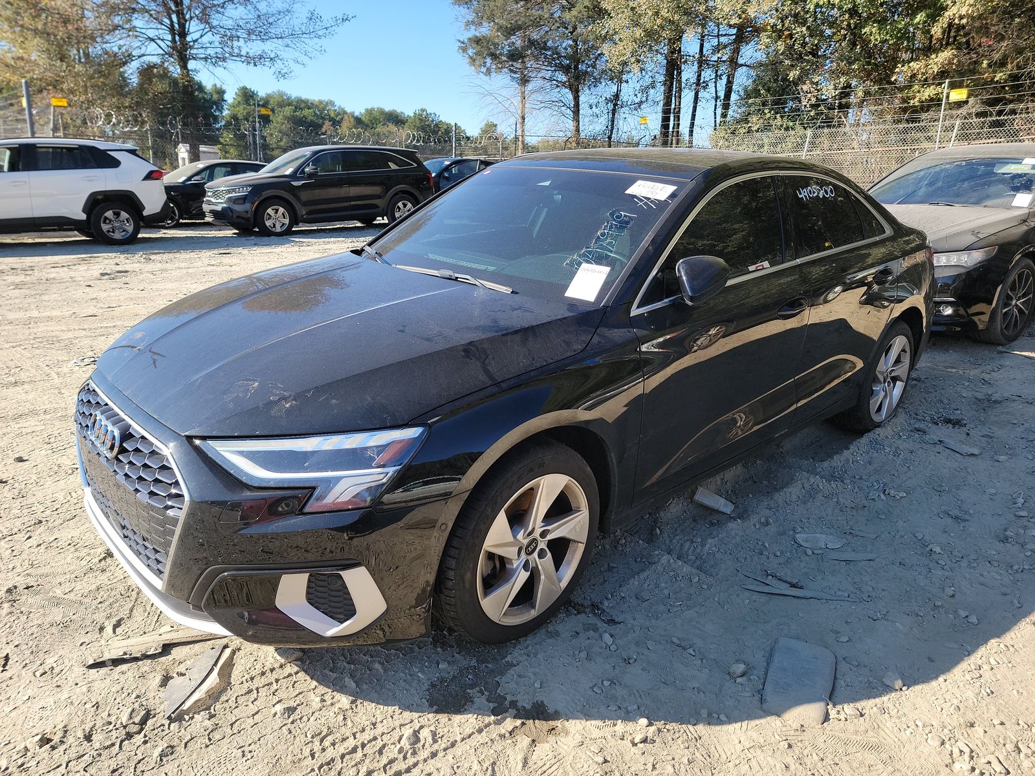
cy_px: 388
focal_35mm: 24
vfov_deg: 56.8
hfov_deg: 71.6
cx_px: 518
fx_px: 718
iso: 50
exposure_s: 1/351
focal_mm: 6.7
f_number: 1.8
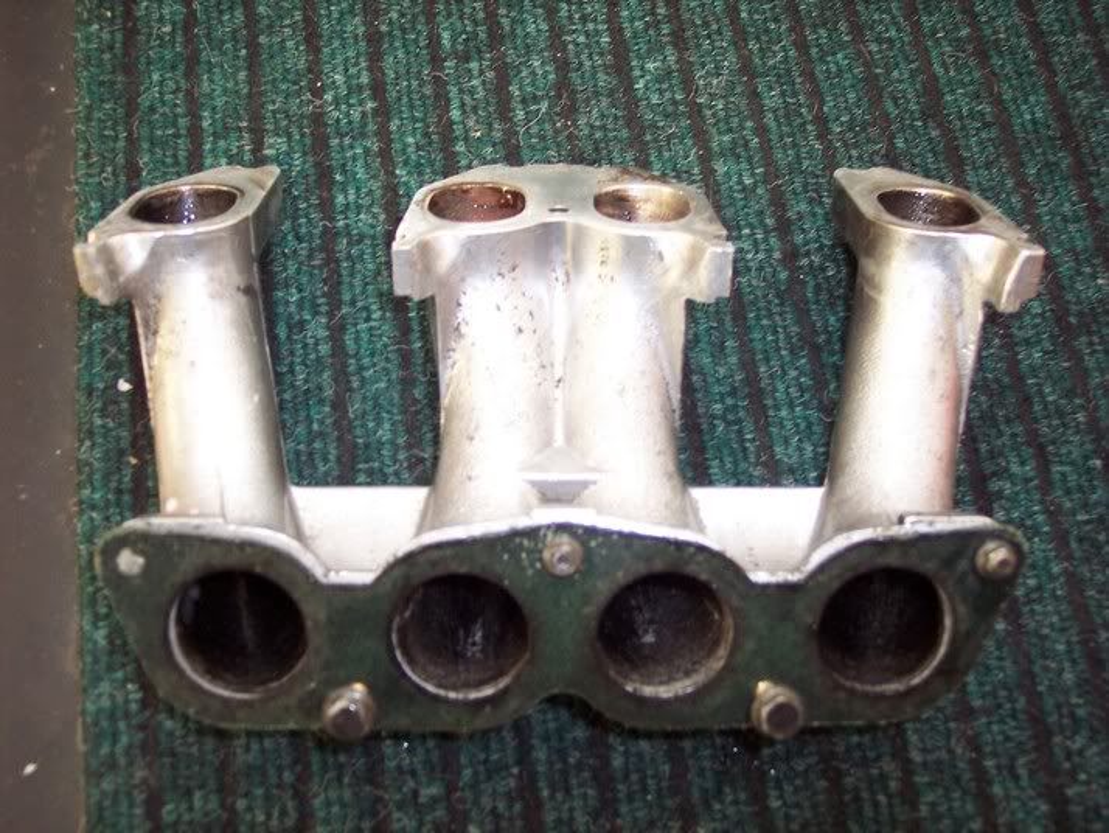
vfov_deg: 36.8
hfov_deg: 47.8
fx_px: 1250
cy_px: 416
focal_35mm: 39
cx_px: 554
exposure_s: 1/30
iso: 140
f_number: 2.8
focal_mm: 8
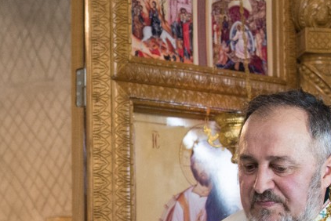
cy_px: 276
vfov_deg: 11.3
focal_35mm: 119
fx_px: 1095
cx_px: 34
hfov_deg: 17.0
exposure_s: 1/100
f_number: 3.8
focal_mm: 35
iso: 3200
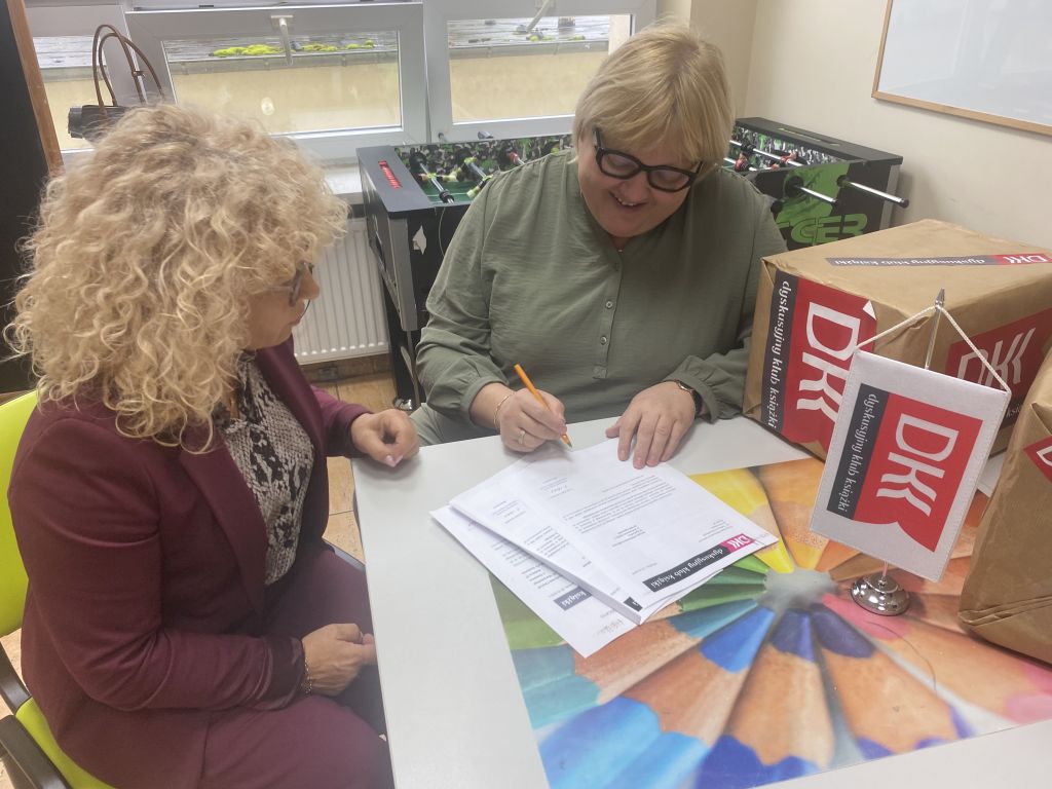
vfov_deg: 53.1
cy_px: 394
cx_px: 526
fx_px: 790
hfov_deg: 67.3
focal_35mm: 26
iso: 100
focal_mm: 4.25
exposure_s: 1/100
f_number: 1.8
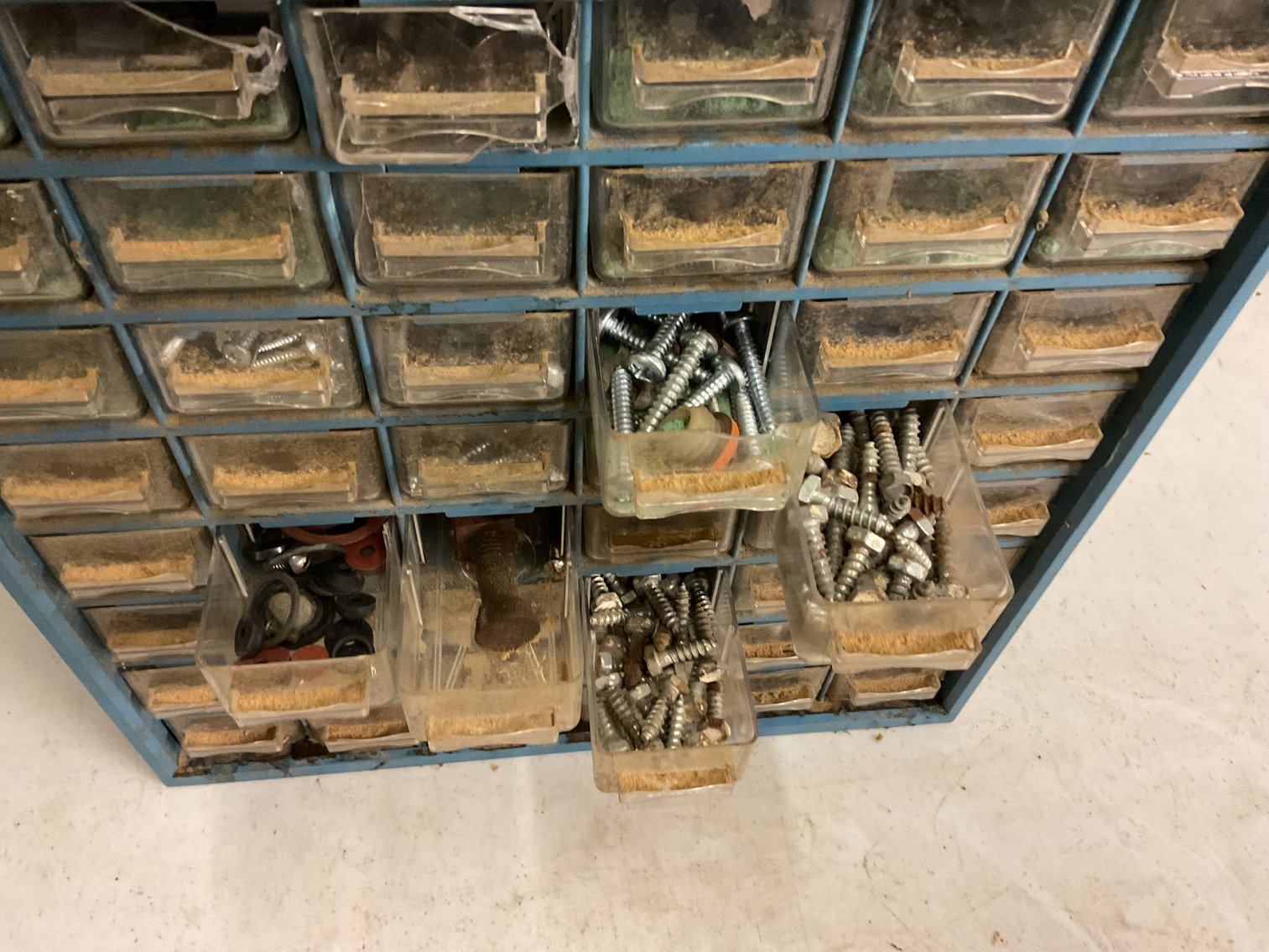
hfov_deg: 61.7
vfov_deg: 48.2
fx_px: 1063
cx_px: 634
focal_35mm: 29
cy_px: 476
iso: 250
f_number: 1.8
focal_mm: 3
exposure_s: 1/30
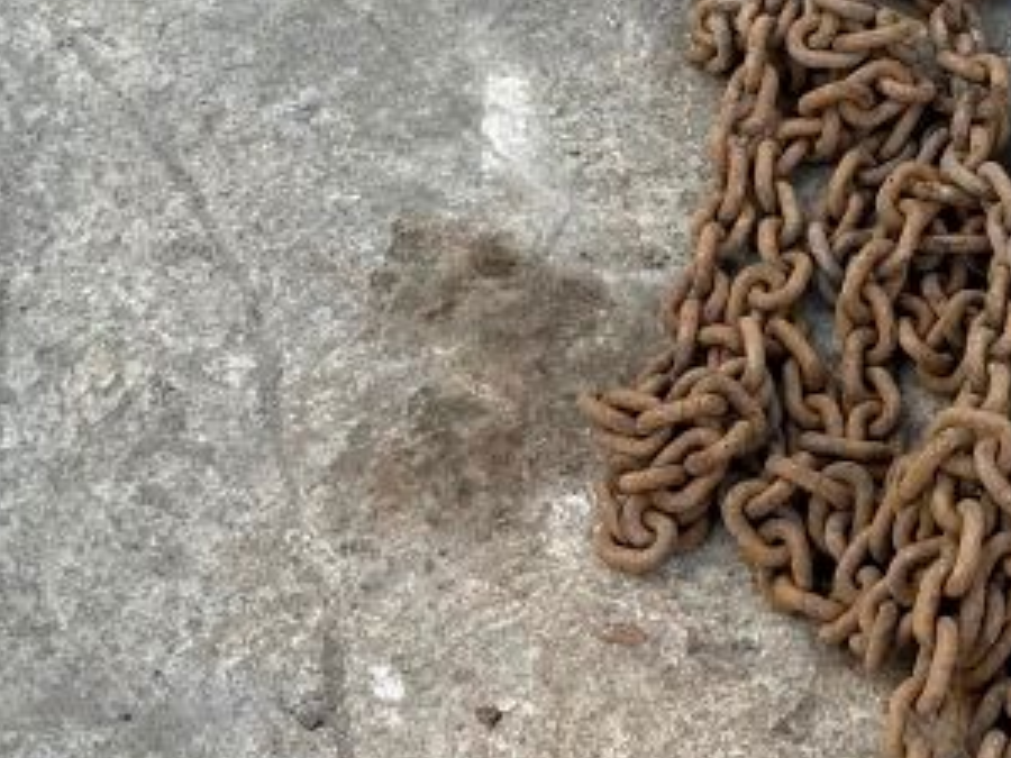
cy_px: 57
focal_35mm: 96
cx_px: 927
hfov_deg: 20.0
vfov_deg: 15.2
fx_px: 2804
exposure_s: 1/1029
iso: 80
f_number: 1.78
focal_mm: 6.86
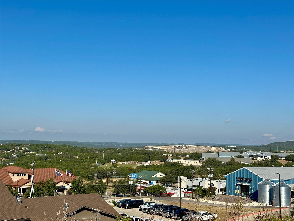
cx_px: 147
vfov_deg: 30.3
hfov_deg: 39.7
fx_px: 408
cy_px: 110
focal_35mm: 48
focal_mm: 6.86
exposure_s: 1/6623
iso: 64
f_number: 1.78
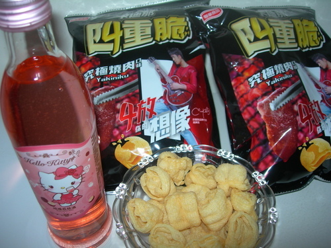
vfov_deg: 37.7
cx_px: 166
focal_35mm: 38
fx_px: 363
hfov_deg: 49.0
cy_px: 124
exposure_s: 1/60.1
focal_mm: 7.8
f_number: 2.8
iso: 50
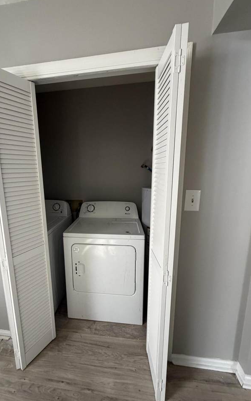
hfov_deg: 74.1
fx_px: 164
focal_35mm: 15
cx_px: 103
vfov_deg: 101.5
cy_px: 200
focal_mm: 2.22
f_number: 2.2
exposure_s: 1/121
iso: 320
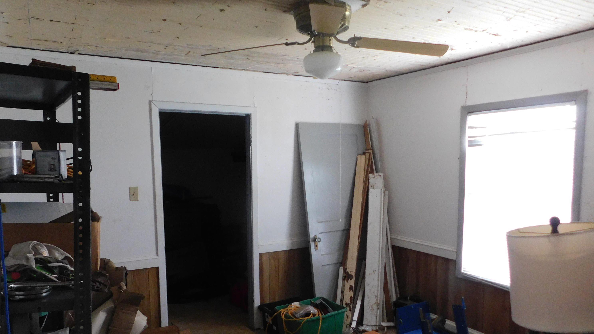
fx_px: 425
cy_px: 203
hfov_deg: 69.9
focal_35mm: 27
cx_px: 294
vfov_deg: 42.7
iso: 400
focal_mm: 4.1
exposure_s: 1/13
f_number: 3
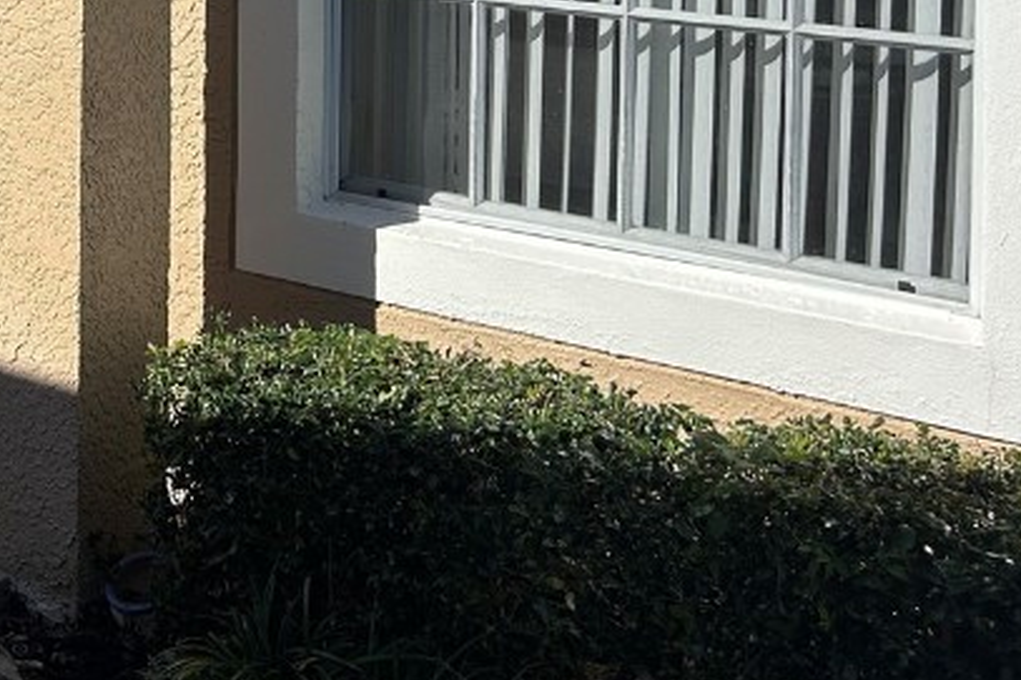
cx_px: -15
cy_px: -228
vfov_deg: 18.5
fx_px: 1928
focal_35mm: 68
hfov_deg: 27.8
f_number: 1.5
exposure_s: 1/4630
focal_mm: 5.7
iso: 50
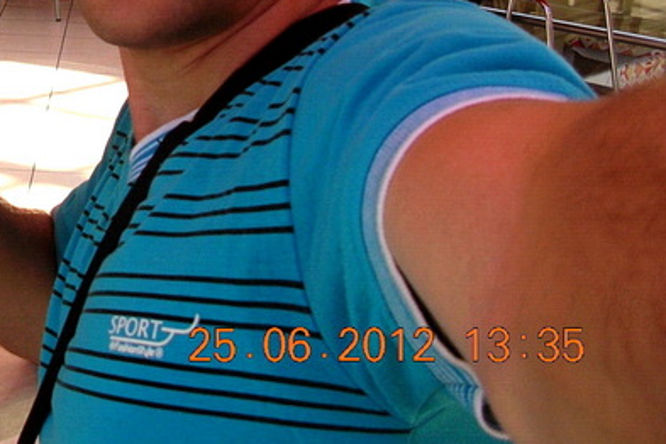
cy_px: -57
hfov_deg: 25.9
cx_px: -7
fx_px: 1369
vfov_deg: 17.7
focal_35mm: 74
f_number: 2.8
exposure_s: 1/342
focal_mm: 5.8
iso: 50
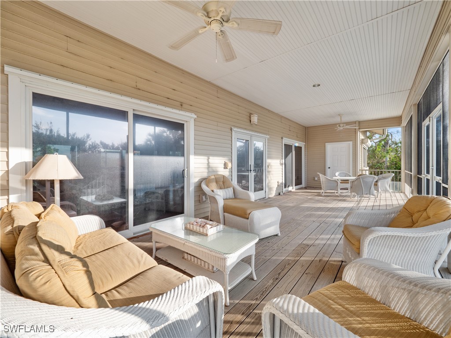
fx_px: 182
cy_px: 169
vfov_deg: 85.7
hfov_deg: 102.1
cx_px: 226
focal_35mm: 14
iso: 200
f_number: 7.1
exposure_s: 1/60
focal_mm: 7
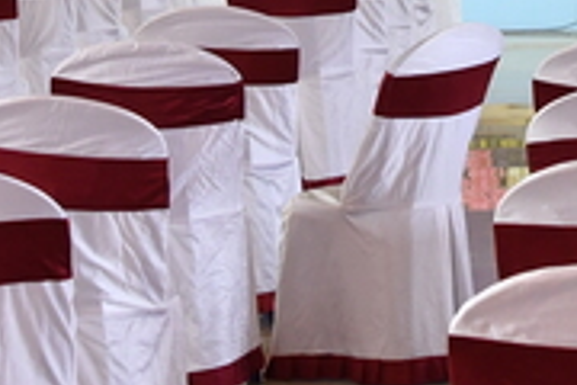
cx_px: 635
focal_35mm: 211
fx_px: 3382
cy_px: -470
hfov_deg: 9.7
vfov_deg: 6.3
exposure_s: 1/50
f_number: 9
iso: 1000
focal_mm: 38
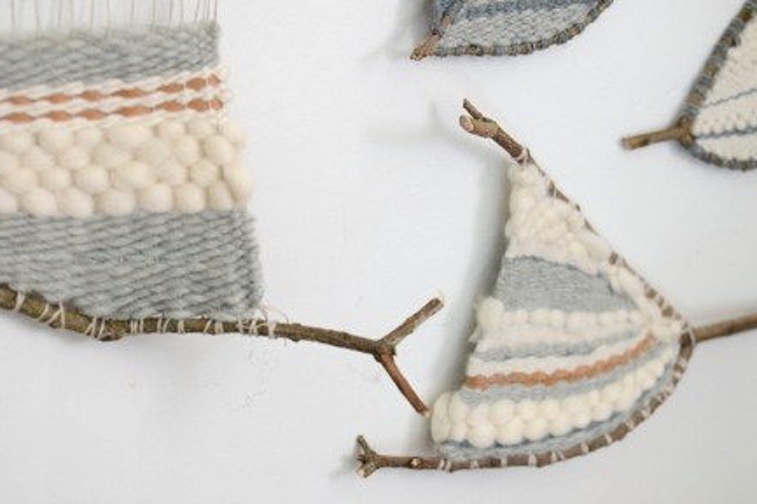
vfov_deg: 20.4
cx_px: 402
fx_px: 1400
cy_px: 208
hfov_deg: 30.2
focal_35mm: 67
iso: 500
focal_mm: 35
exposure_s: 1/125
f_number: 2.8
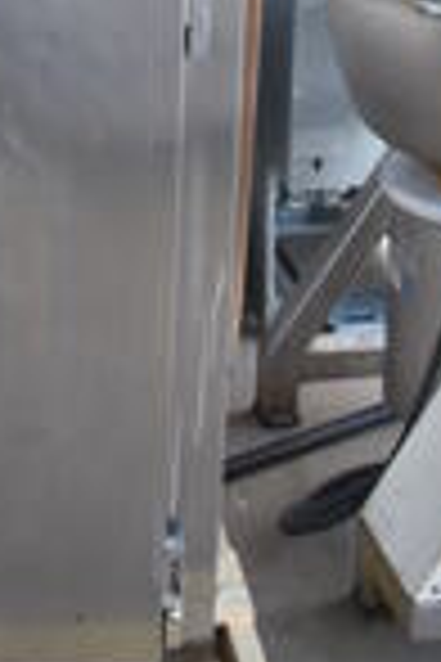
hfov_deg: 14.9
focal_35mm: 88
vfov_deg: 20.3
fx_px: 1617
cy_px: -295
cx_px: -104
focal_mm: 18
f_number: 3.5
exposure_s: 1/200
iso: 800
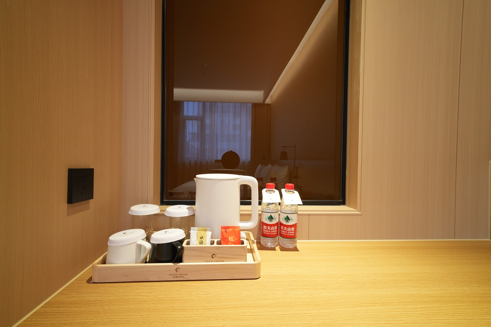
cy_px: 164
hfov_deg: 96.7
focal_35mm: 16
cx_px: 246
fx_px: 218
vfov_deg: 73.7
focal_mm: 16
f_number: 9
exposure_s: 1/1.6
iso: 640
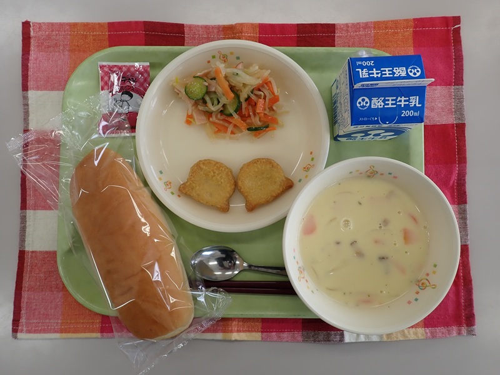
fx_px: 361
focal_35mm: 25
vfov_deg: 54.9
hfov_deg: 69.4
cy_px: 188
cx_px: 250
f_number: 2.8
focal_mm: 4.5
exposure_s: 1/125
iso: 100
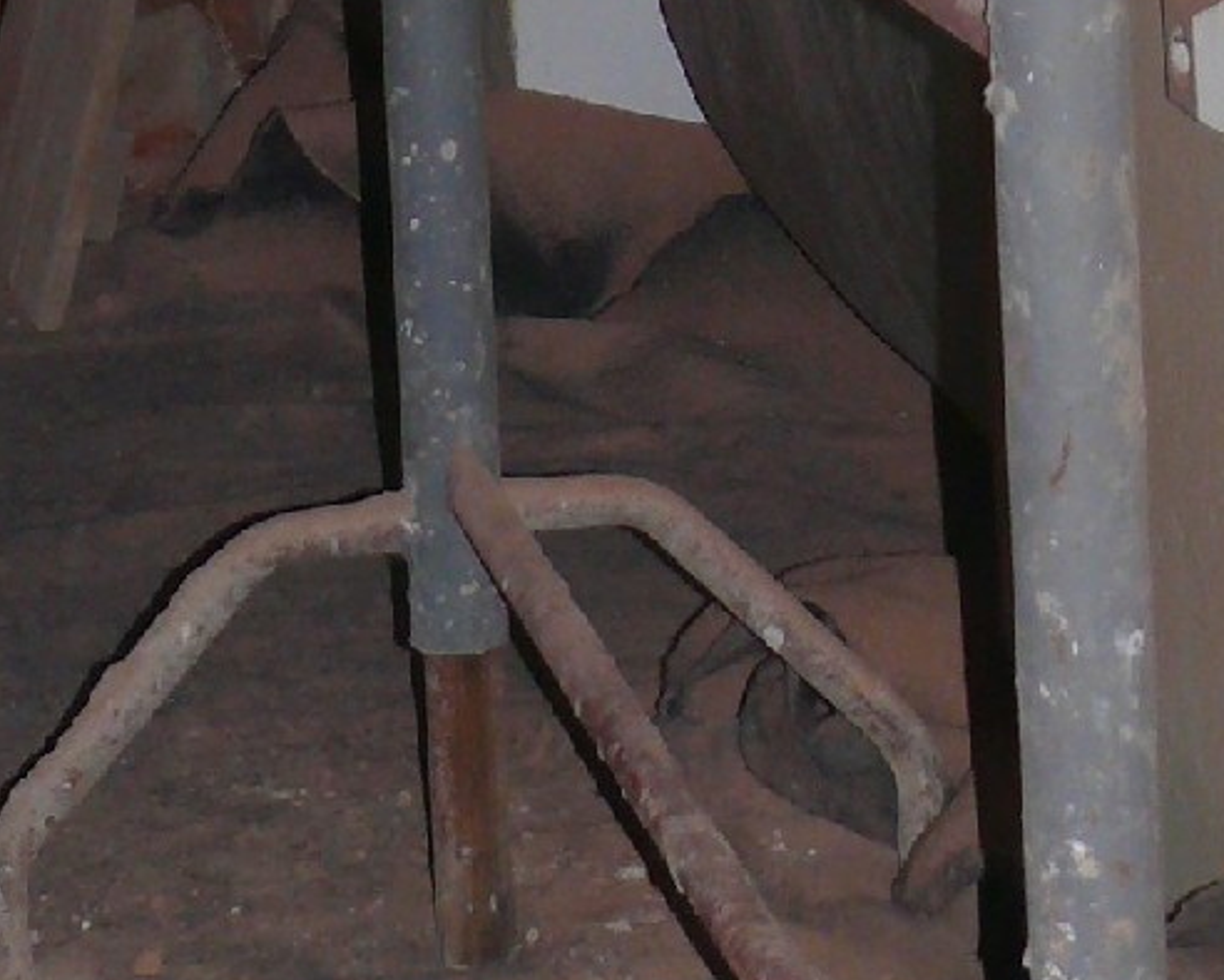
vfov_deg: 7.3
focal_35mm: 203
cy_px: -943
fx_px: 7357
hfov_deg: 9.5
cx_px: 871
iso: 200
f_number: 3.2
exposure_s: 1/30
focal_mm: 10.5
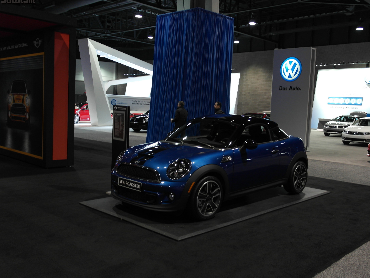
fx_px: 353
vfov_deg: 42.9
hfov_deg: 55.2
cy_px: 138
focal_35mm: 33
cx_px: 210
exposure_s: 1/50
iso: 400
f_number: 3.5
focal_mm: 20
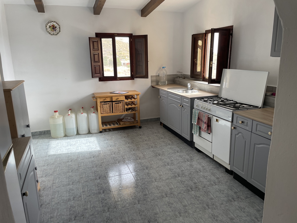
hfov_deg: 67.3
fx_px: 223
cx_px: 148
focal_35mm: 26
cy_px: 112
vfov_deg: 53.1
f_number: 1.6
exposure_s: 1/121
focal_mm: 4.2
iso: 64
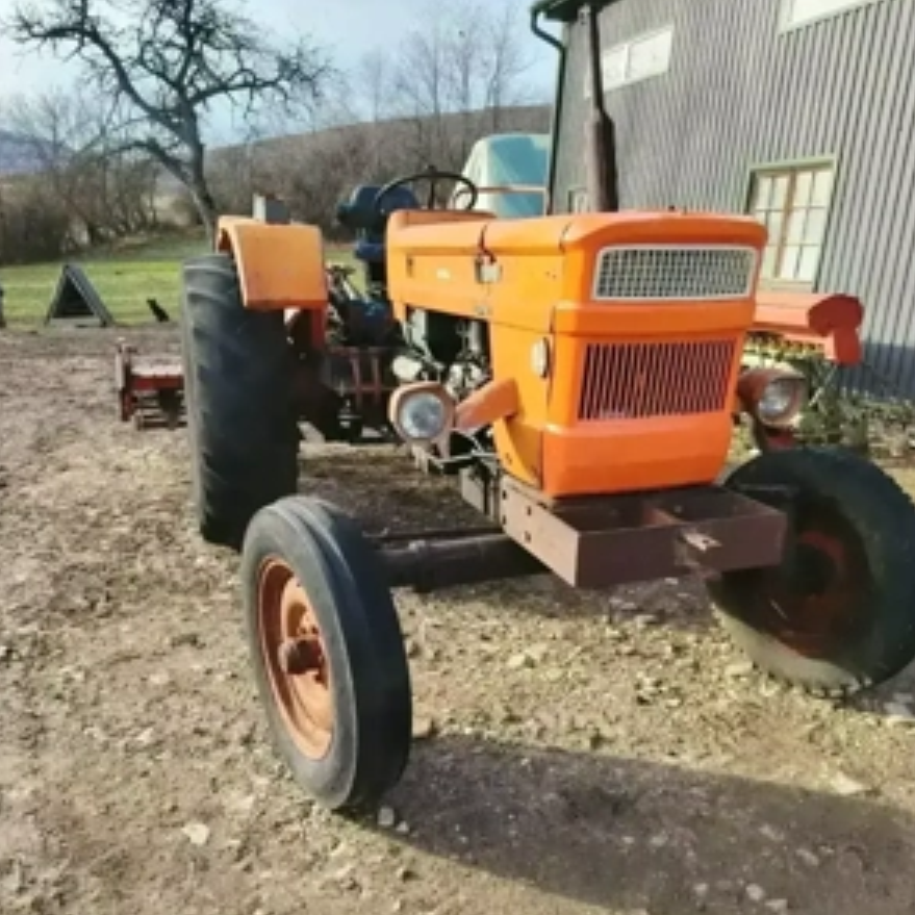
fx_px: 867
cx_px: 456
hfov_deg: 55.6
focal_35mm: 29
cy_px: 518
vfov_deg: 55.4
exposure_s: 1/350
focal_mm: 5.25
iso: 100
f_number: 1.75
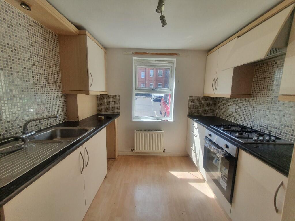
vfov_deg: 89.9
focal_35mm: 13
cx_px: 148
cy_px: 110
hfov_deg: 106.2
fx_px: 111
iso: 50
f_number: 2.2
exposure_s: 1/182
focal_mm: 1.8
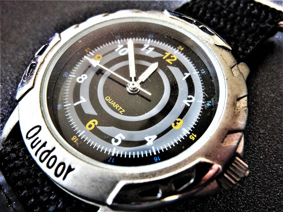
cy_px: 106
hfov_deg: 69.4
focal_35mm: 25
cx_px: 142
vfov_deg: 54.9
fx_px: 204
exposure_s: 1/30
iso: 250
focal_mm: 4.5
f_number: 3.3
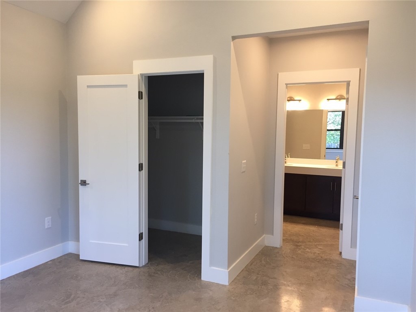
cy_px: 156
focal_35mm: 29
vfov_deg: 48.2
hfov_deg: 61.7
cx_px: 208
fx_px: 349
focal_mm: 4.15
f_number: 2.2
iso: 64
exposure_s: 1/30
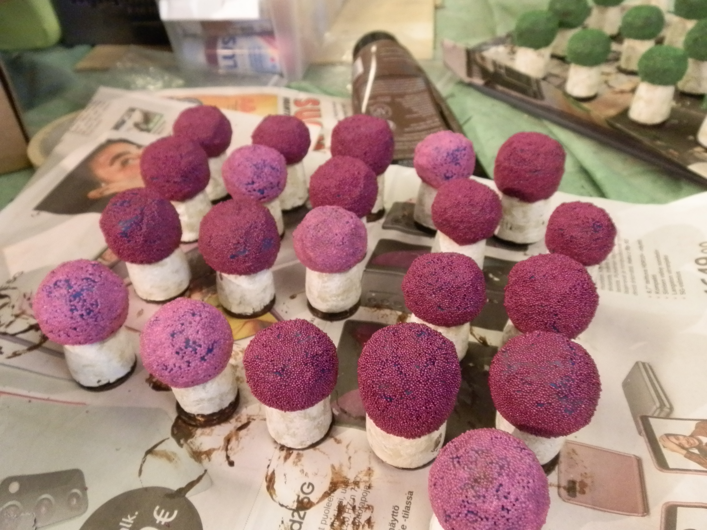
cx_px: 354
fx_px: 572
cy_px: 265
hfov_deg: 63.4
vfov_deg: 49.7
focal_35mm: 28
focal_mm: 5
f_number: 3.1
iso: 400
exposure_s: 1/25
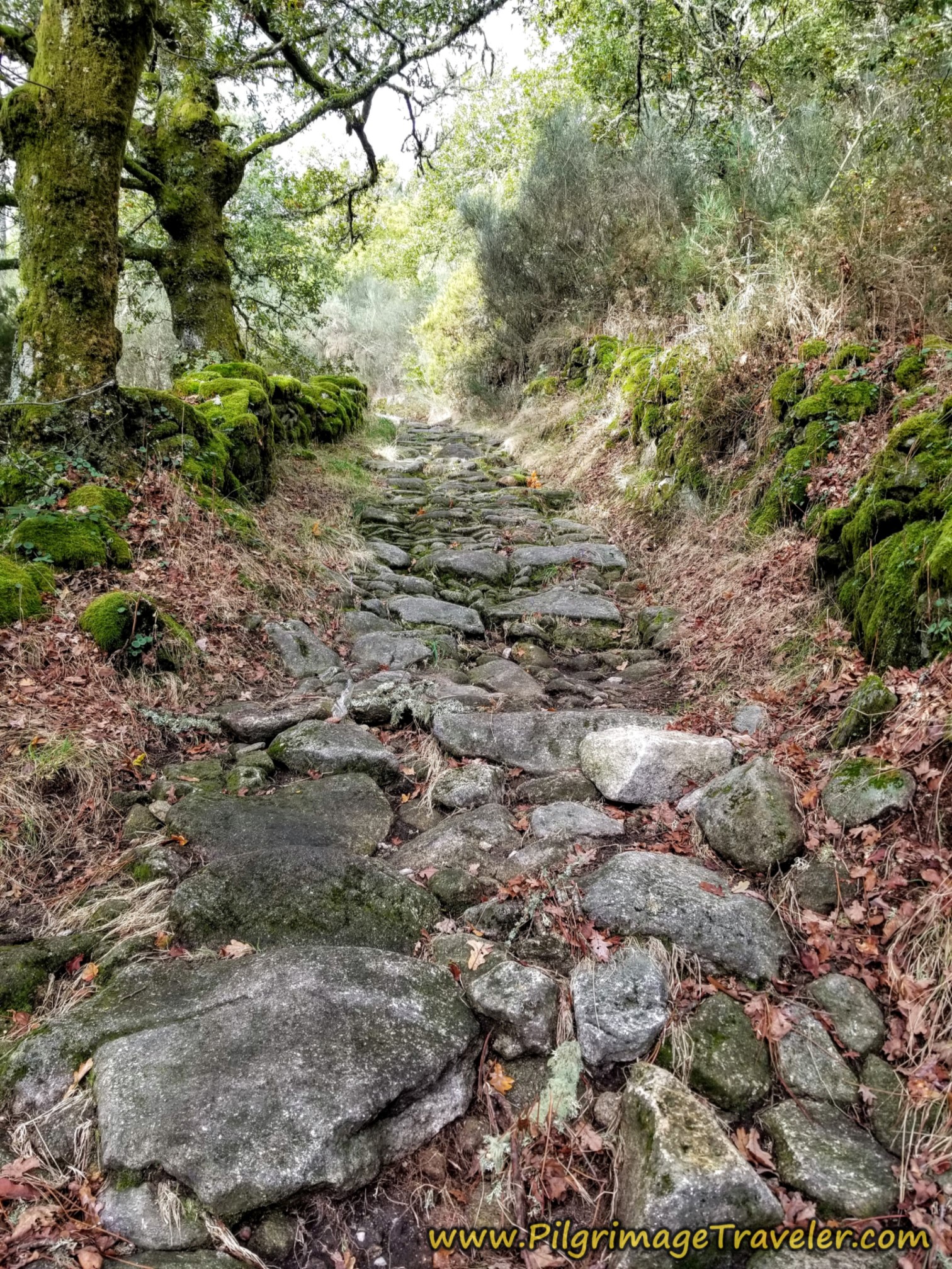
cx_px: 476
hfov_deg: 53.1
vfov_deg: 67.3
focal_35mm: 26
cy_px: 634
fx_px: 953
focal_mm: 4.3
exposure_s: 1/132
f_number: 1.7
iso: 50
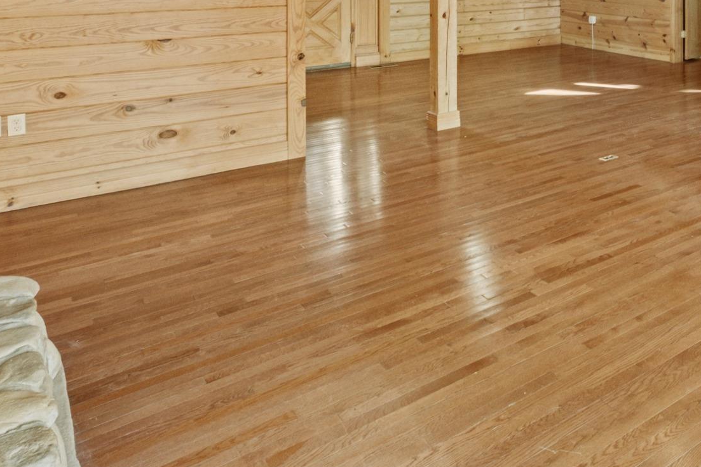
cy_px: -41
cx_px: 680
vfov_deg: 34.0
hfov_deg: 47.6
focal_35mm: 34
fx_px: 662
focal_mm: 10
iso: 400
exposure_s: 2.5
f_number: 8
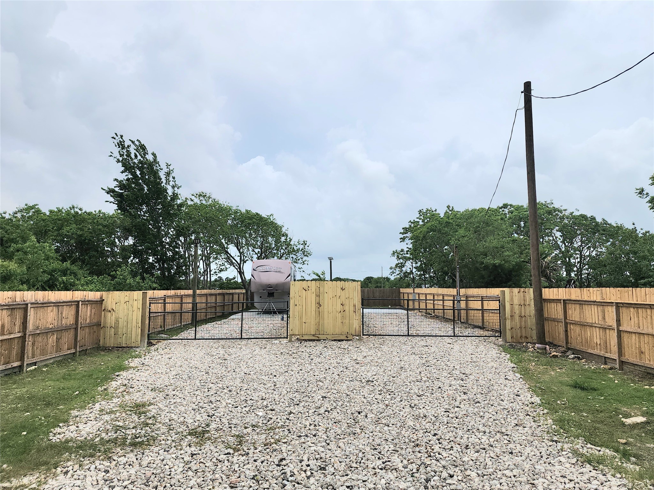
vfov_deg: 58.9
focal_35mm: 23
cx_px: 327
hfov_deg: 73.9
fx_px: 435
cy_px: 245
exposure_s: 1/3333
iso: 12
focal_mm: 6.4
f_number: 1.8
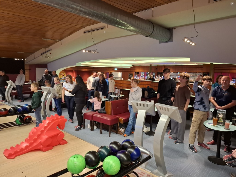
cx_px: 118
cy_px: 88
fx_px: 157
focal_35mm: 23
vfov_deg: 58.9
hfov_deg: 73.9
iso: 400
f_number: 1.8
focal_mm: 5.54
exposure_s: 1/33
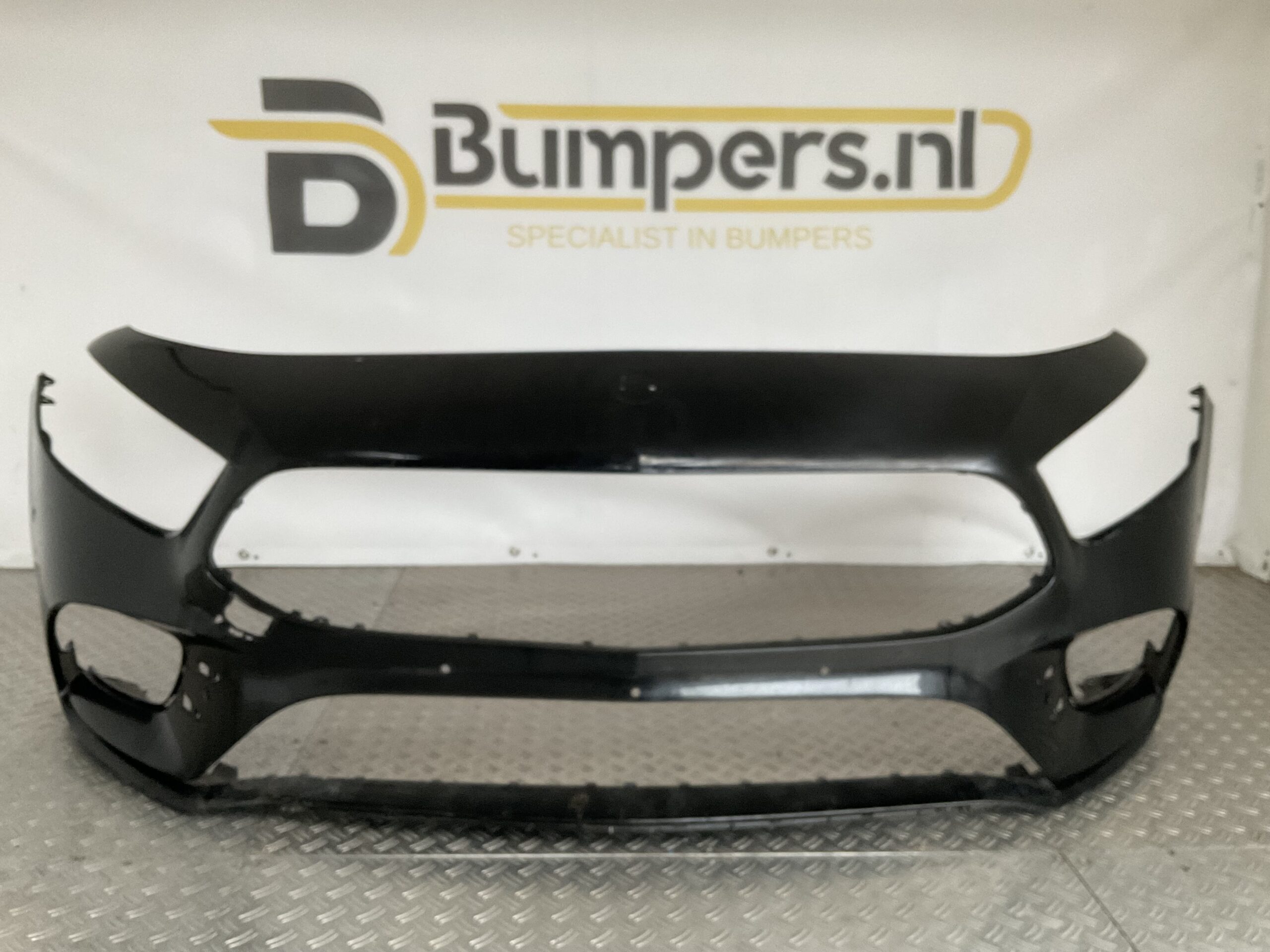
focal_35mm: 29
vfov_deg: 48.2
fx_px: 1064
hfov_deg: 61.7
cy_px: 476
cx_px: 635
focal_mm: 3
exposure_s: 1/50
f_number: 1.8
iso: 200
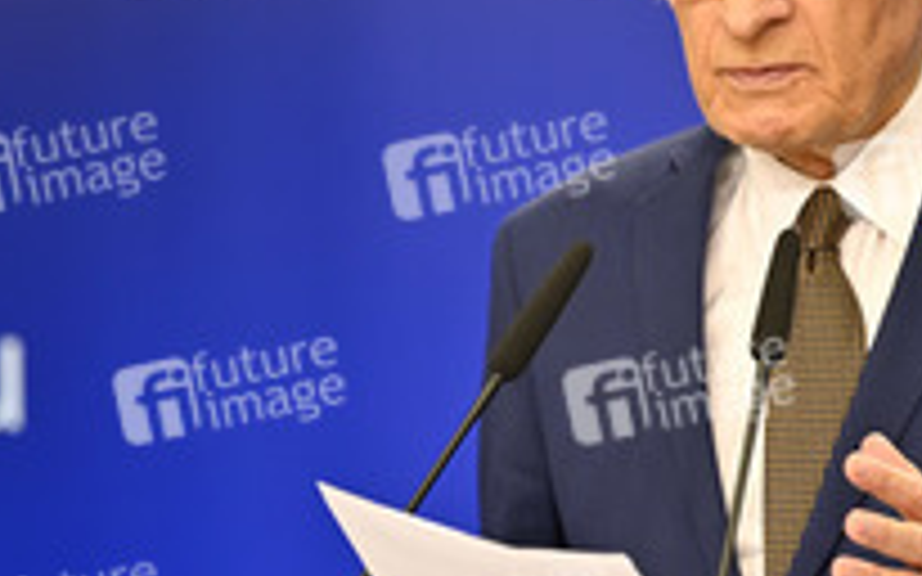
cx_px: 560
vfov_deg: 3.5
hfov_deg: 5.5
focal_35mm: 380
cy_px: 279
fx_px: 9546
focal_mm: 170
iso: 1000
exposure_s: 1/320
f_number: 2.8
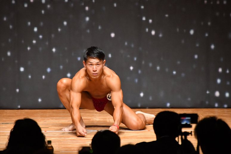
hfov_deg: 4.6
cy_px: 77
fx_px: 2886
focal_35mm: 450
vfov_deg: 3.1
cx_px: 116
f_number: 5.6
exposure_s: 1/400
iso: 6400
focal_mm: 300
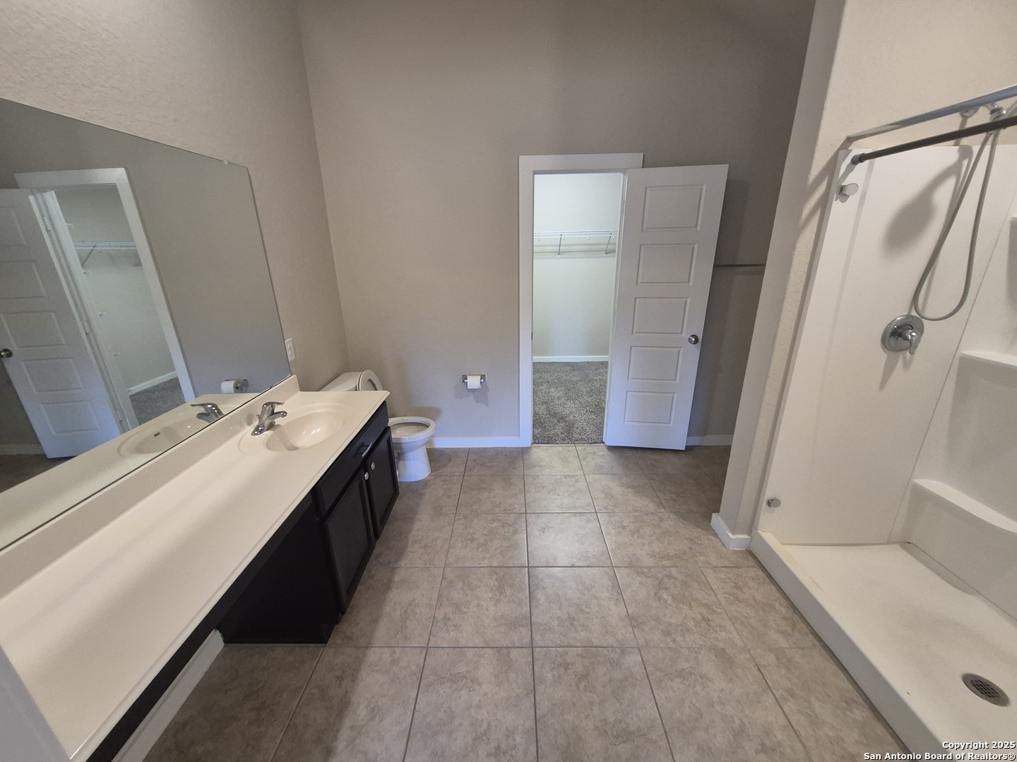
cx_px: 508
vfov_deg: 89.9
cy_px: 381
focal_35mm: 13
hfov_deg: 106.2
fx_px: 382
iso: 320
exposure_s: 1/60
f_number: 2.2
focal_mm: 1.74
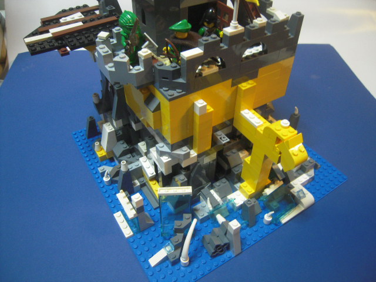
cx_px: 188
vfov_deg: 49.7
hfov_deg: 63.4
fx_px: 304
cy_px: 141
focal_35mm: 28
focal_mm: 5
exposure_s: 1/13
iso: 400
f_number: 2.7
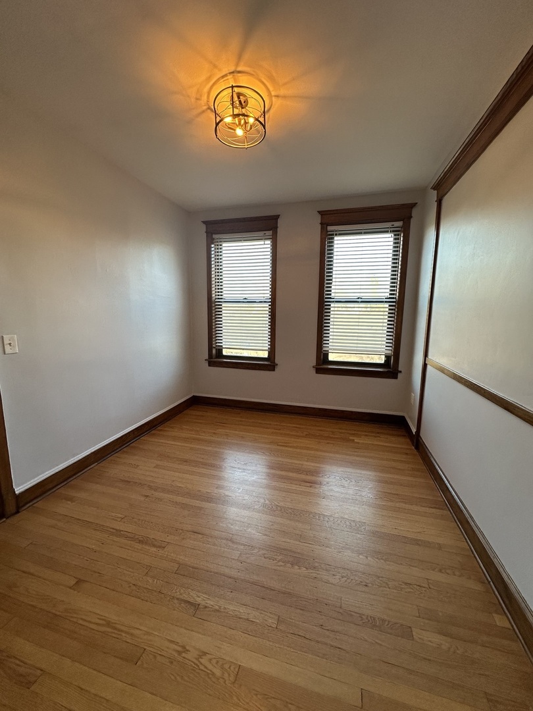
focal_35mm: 14
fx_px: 287
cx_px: 266
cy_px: 356
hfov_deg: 85.7
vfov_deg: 102.1
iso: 160
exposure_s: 1/120
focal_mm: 2.22
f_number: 2.2
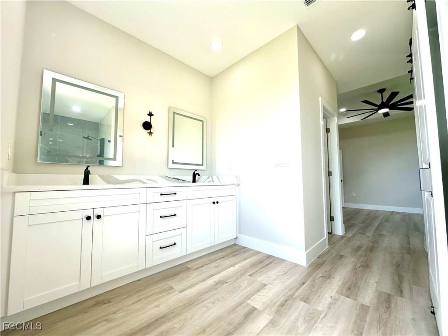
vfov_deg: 85.7
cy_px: 168
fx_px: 181
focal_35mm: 14
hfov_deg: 102.1
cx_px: 224
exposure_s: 1/274
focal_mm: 2.22
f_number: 2.2
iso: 40
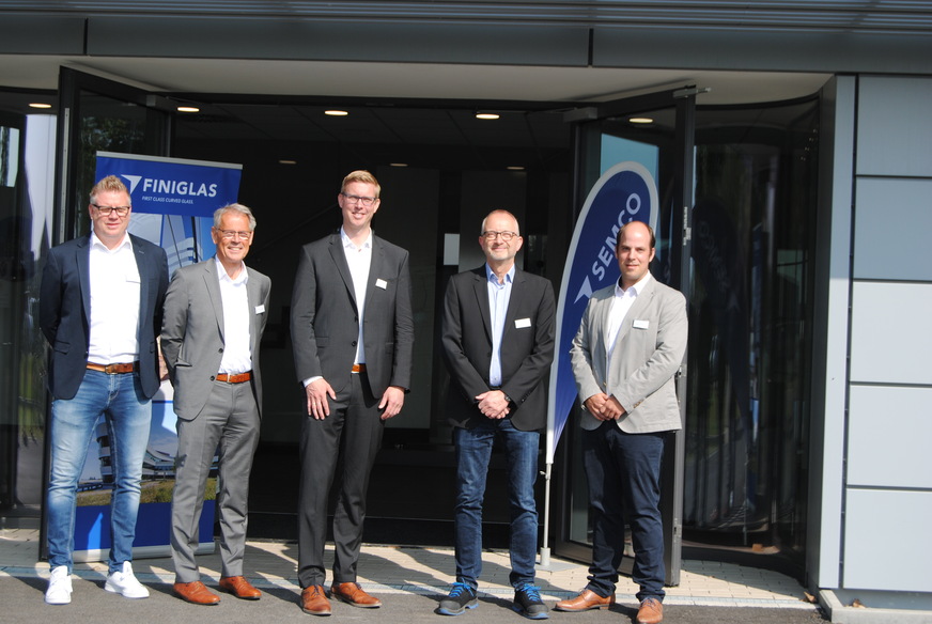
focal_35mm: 68
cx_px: 466
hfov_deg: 29.8
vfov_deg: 20.2
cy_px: 312
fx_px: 1750
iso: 100
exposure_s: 1/200
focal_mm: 45
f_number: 7.1
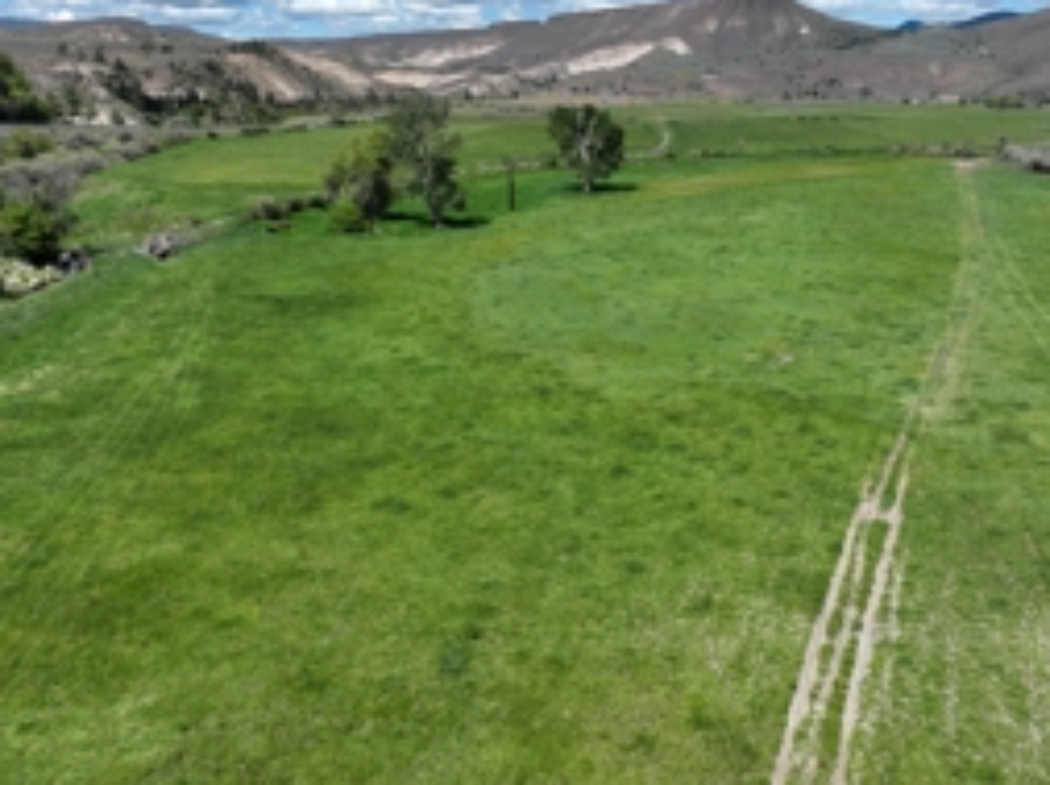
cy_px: 170
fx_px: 1151
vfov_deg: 36.5
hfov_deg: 48.9
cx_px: 589
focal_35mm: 38
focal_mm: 12.29
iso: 100
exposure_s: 1/2500
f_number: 2.8
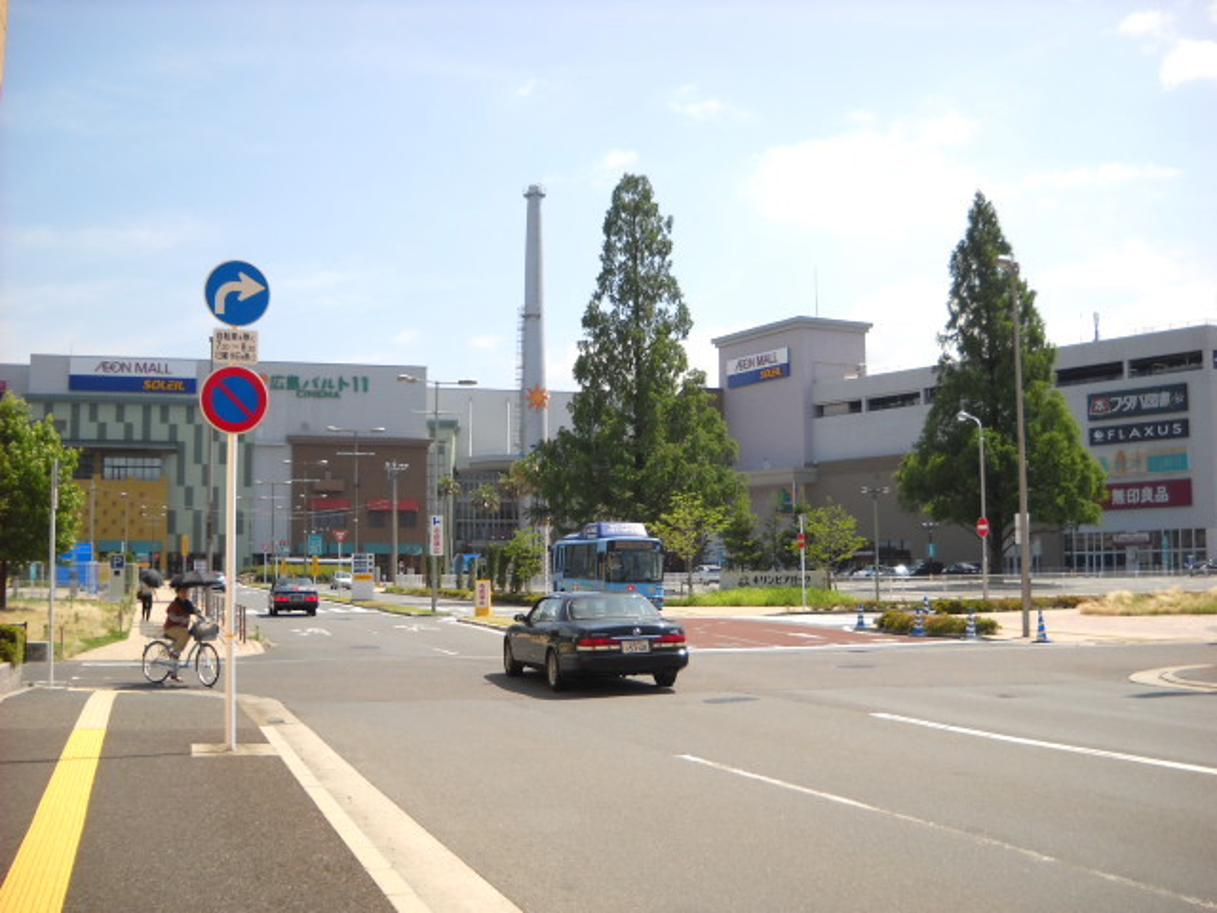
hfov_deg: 45.8
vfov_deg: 35.1
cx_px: 608
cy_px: 456
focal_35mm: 41
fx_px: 1441
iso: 64
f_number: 5.5
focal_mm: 6.72
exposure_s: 1/218
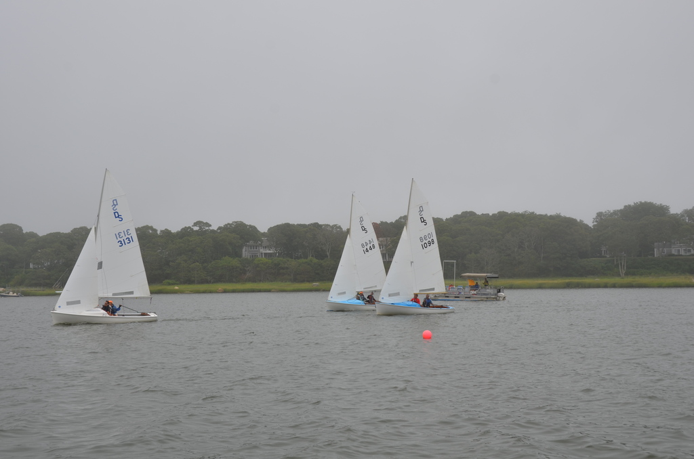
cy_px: 230
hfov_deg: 37.9
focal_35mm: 52
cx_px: 347
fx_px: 1010
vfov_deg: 25.6
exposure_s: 1/320
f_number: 9
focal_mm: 35
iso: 100
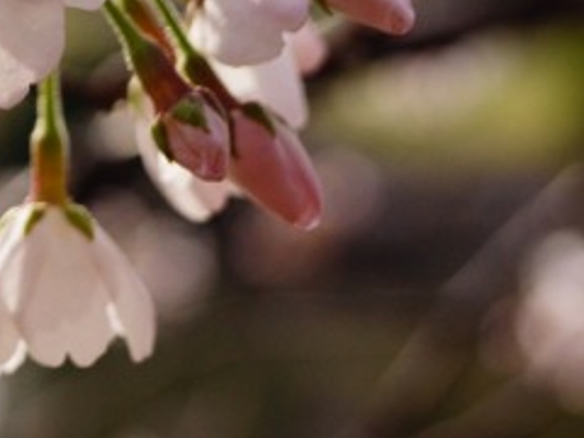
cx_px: -153
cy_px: -16
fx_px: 3564
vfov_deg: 7.0
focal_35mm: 211
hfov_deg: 9.2
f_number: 5.6
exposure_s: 1/1000
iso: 400
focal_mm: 55
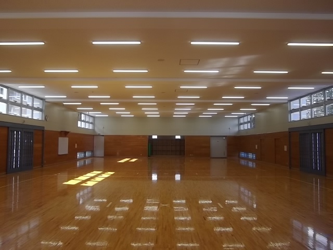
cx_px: 166
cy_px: 125
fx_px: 260
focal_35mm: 27
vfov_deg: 51.4
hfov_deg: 65.3
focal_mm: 4.9
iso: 123
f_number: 3.2
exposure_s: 1/200
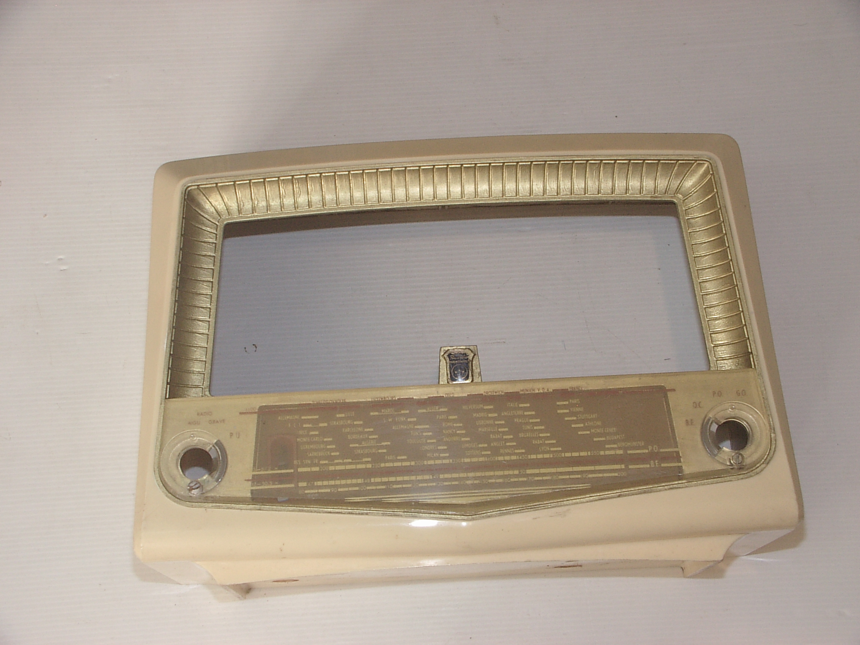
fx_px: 1665
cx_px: 430
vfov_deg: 21.9
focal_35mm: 67
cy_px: 322
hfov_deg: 29.0
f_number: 3.3
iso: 160
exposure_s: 1/30
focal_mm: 10.5
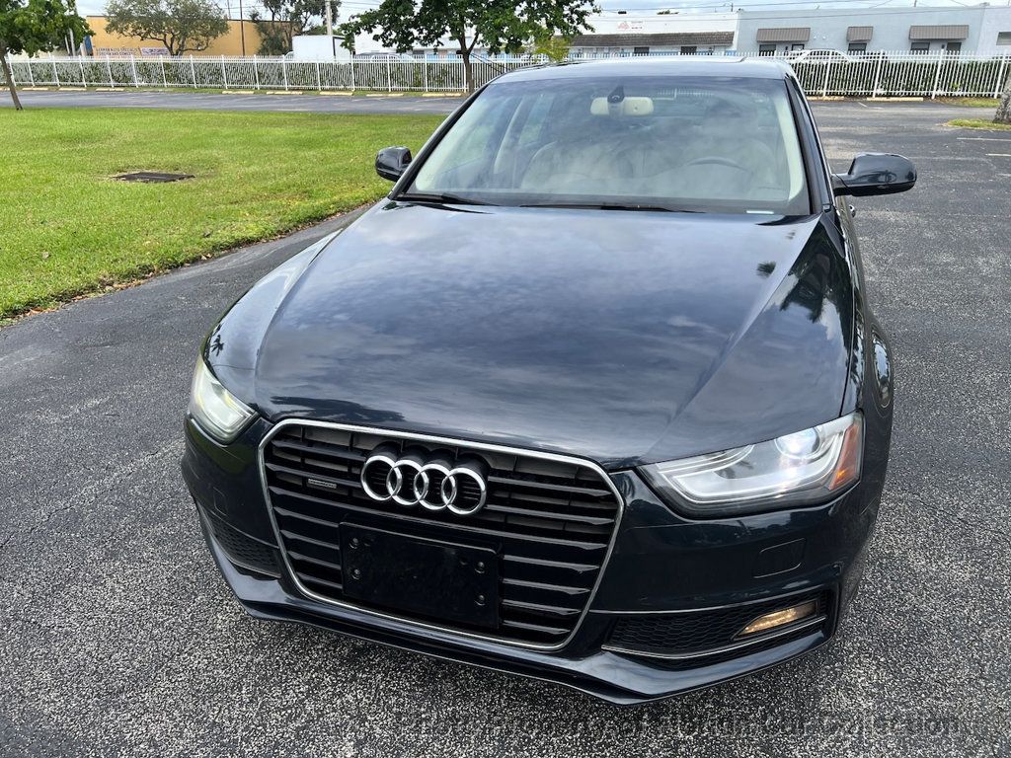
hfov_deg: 67.3
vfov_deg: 53.1
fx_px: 759
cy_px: 379
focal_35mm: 26
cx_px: 506
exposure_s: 1/1488
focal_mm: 5.7
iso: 50
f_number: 1.5
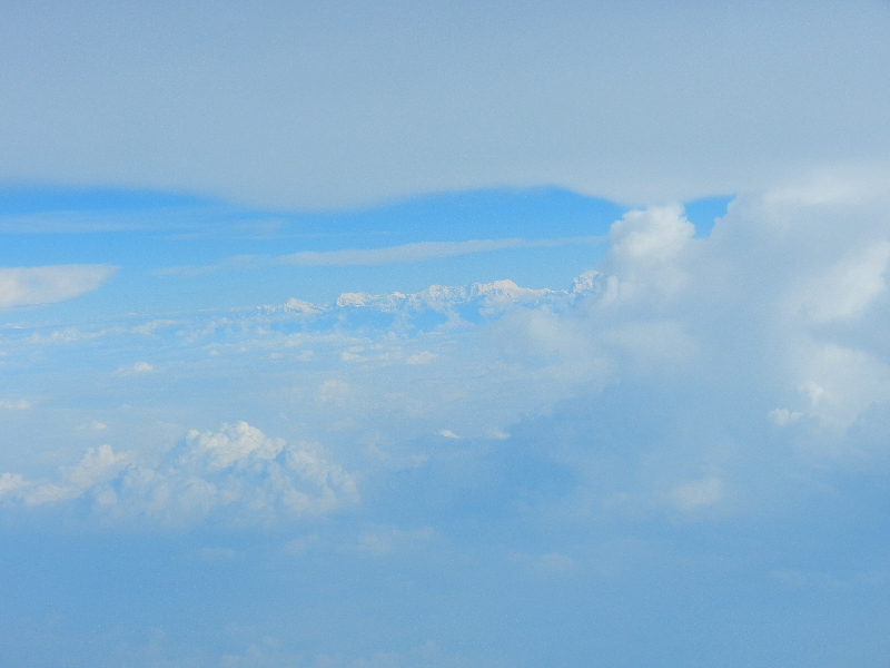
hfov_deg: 28.6
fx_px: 1748
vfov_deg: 21.6
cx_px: 445
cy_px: 334
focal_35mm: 68
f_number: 4.6
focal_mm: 12.3
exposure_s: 1/1600
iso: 160
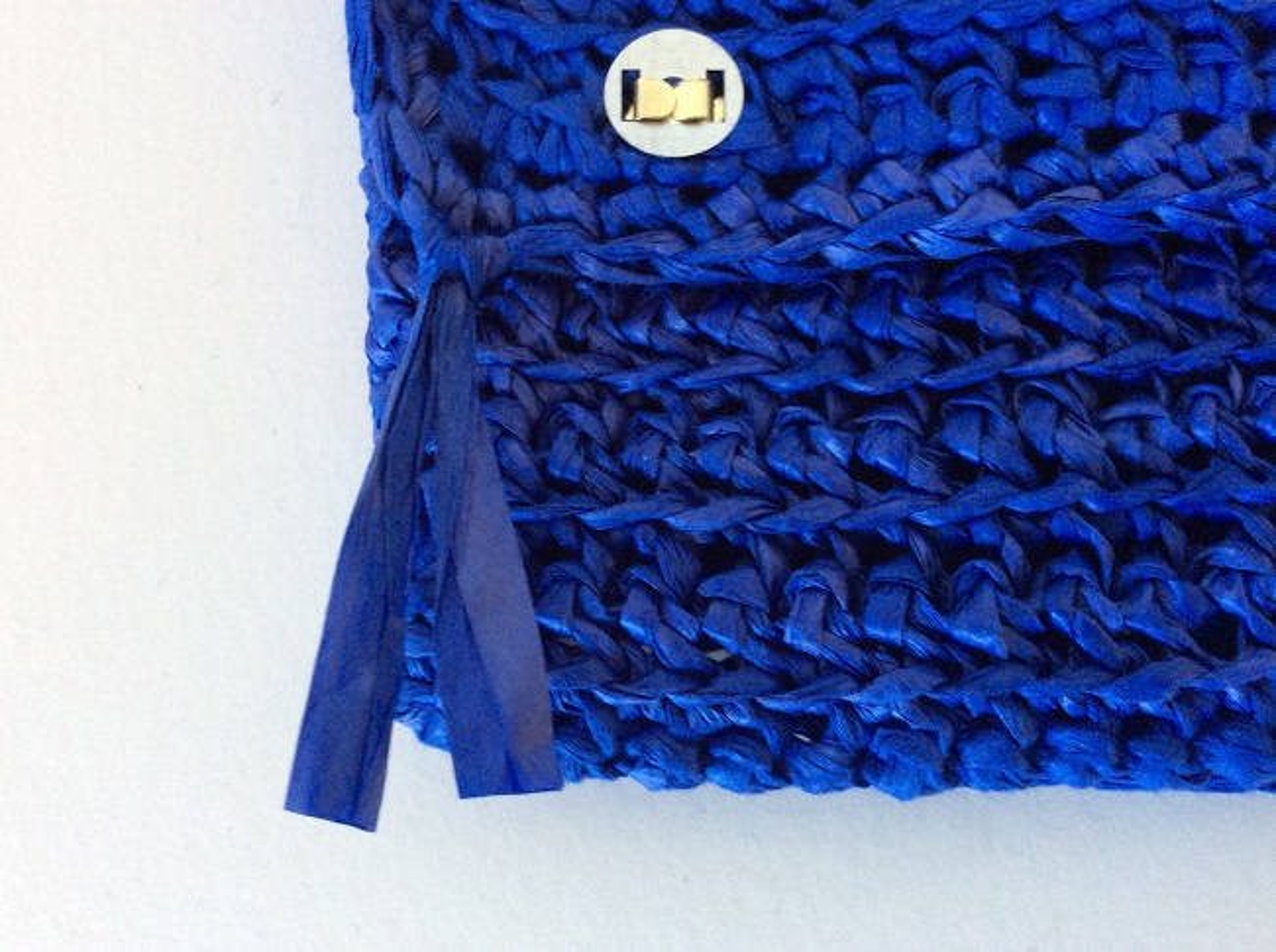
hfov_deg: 56.9
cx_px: 638
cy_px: 476
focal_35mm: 32
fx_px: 1177
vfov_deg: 44.0
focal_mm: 3.3
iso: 125
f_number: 2.4
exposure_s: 1/25
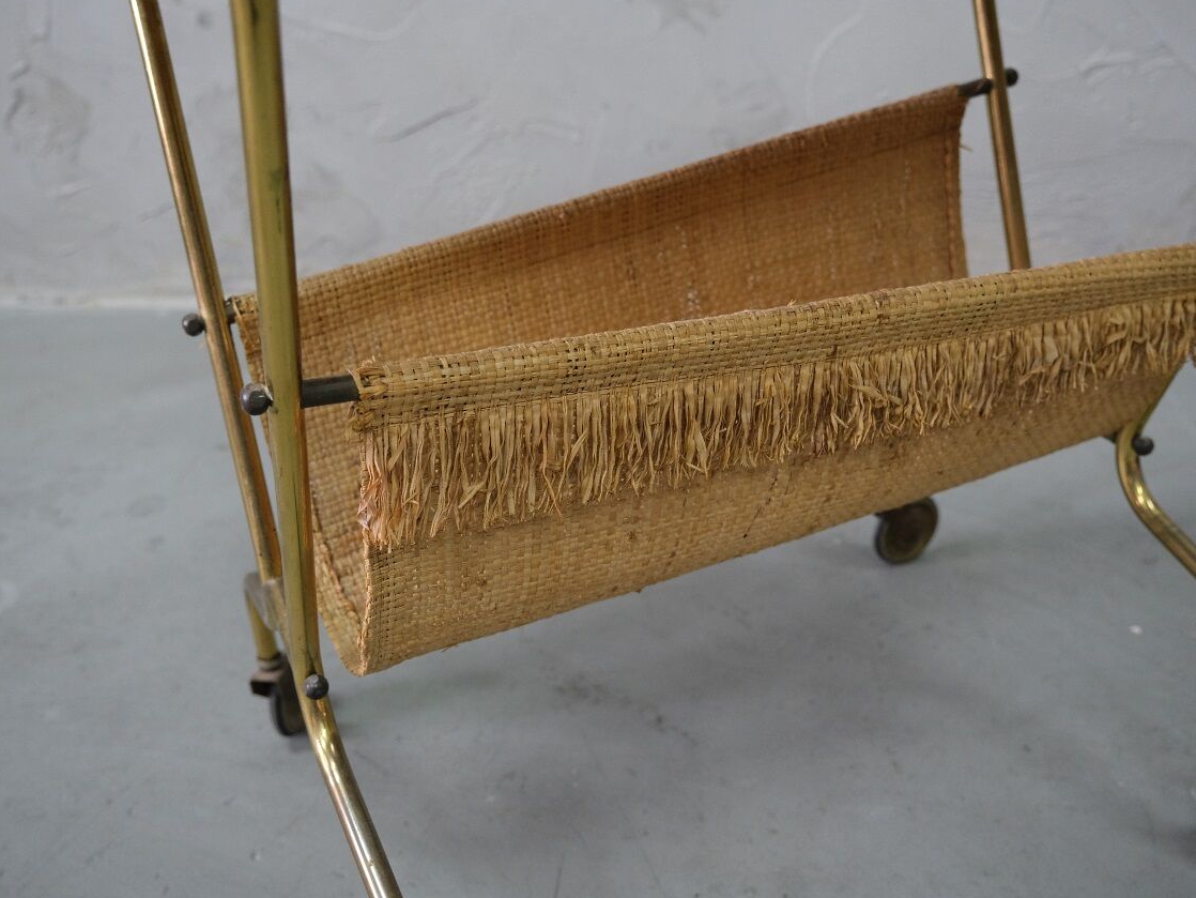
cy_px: 446
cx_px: 558
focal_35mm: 35
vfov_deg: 40.7
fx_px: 1210
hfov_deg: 52.6
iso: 1600
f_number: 4
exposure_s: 1/30
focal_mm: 21.2
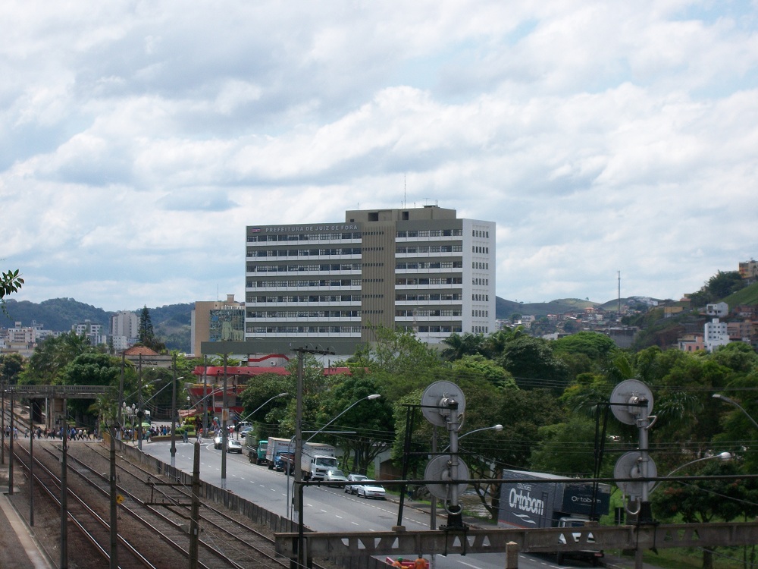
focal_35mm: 105
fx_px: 2299
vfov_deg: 14.1
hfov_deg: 18.7
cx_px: 379
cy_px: 284
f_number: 5.7
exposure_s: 1/500
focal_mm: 18.8
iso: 80
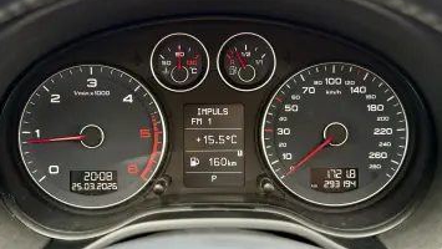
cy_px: 141
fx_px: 621
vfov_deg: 22.6
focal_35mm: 53
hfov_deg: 39.2
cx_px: 222
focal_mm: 6.76
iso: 160
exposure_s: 1/242
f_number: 1.78
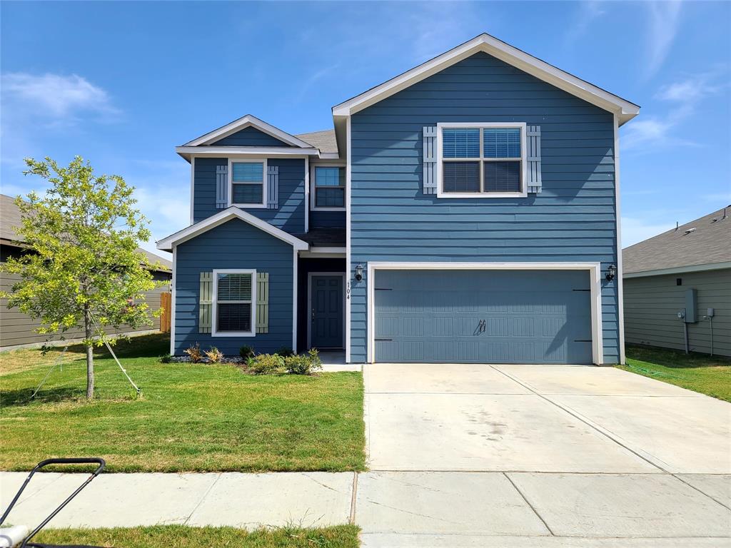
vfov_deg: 54.9
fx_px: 528
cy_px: 274
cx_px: 366
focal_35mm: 25
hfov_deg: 69.4
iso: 16
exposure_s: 1/834
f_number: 1.8
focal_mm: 7
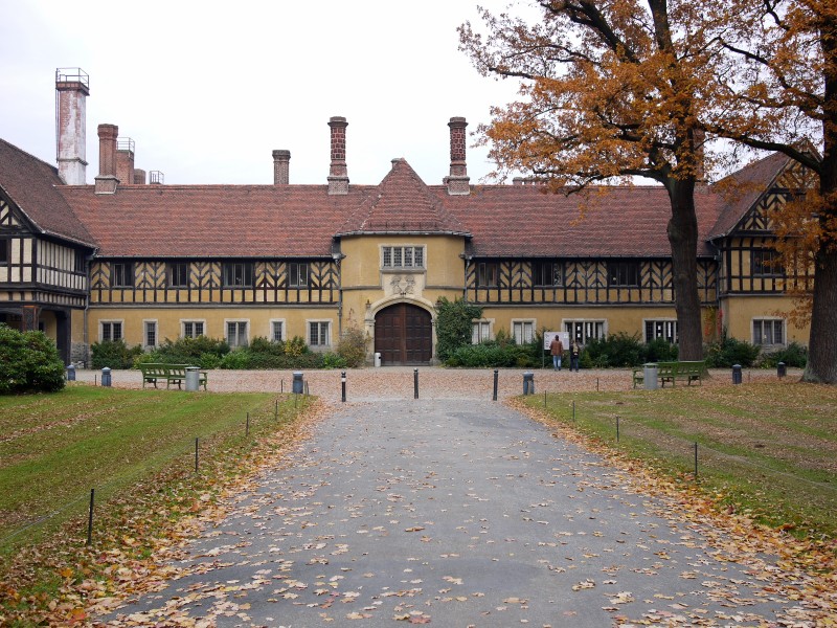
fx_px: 967
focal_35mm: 40
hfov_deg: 46.8
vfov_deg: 36.0
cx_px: 418
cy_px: 314
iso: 100
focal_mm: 20
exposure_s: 1/320
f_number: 3.5
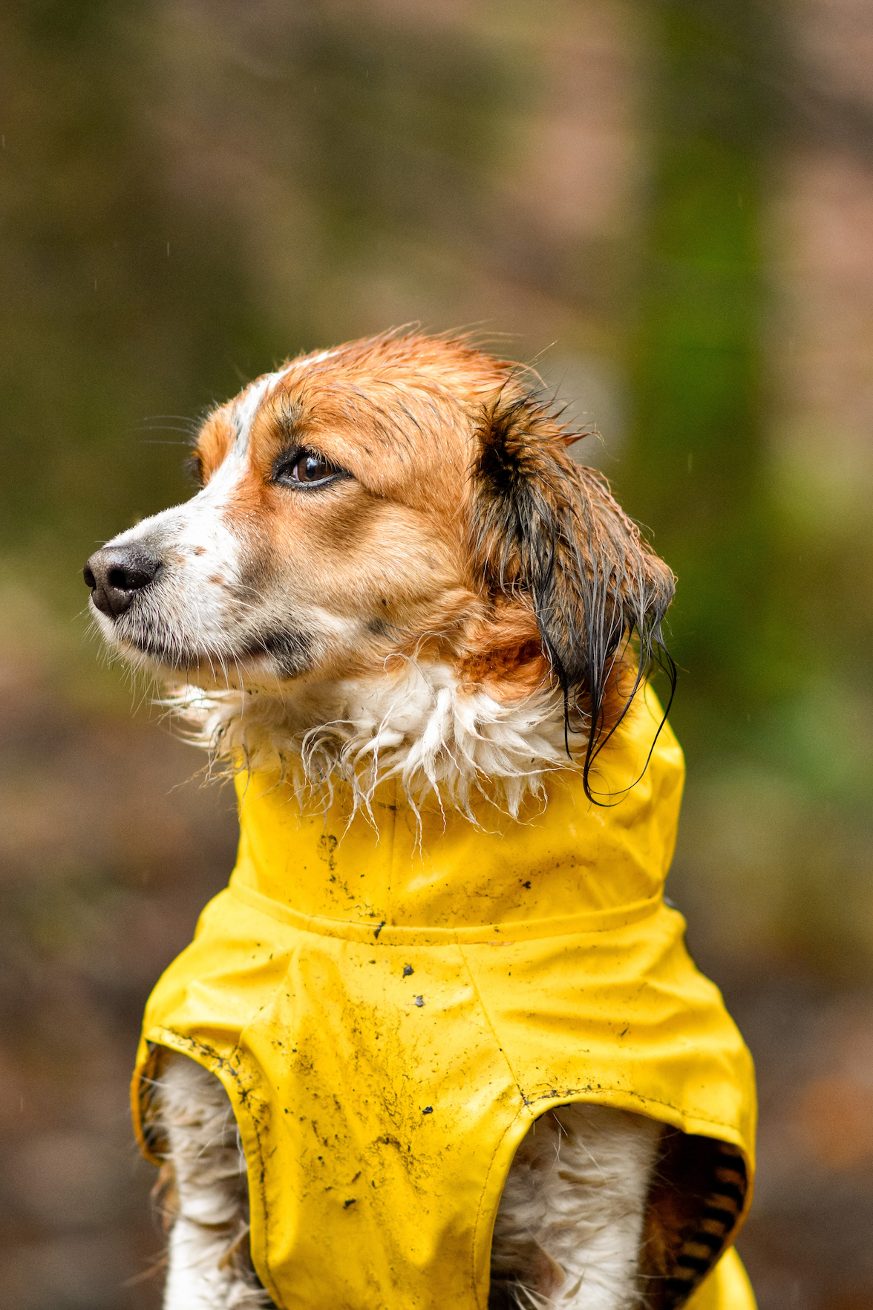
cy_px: 683
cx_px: 406
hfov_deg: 9.5
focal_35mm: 145
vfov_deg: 14.2
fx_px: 5258
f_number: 2
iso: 1000
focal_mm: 85
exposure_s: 1/500
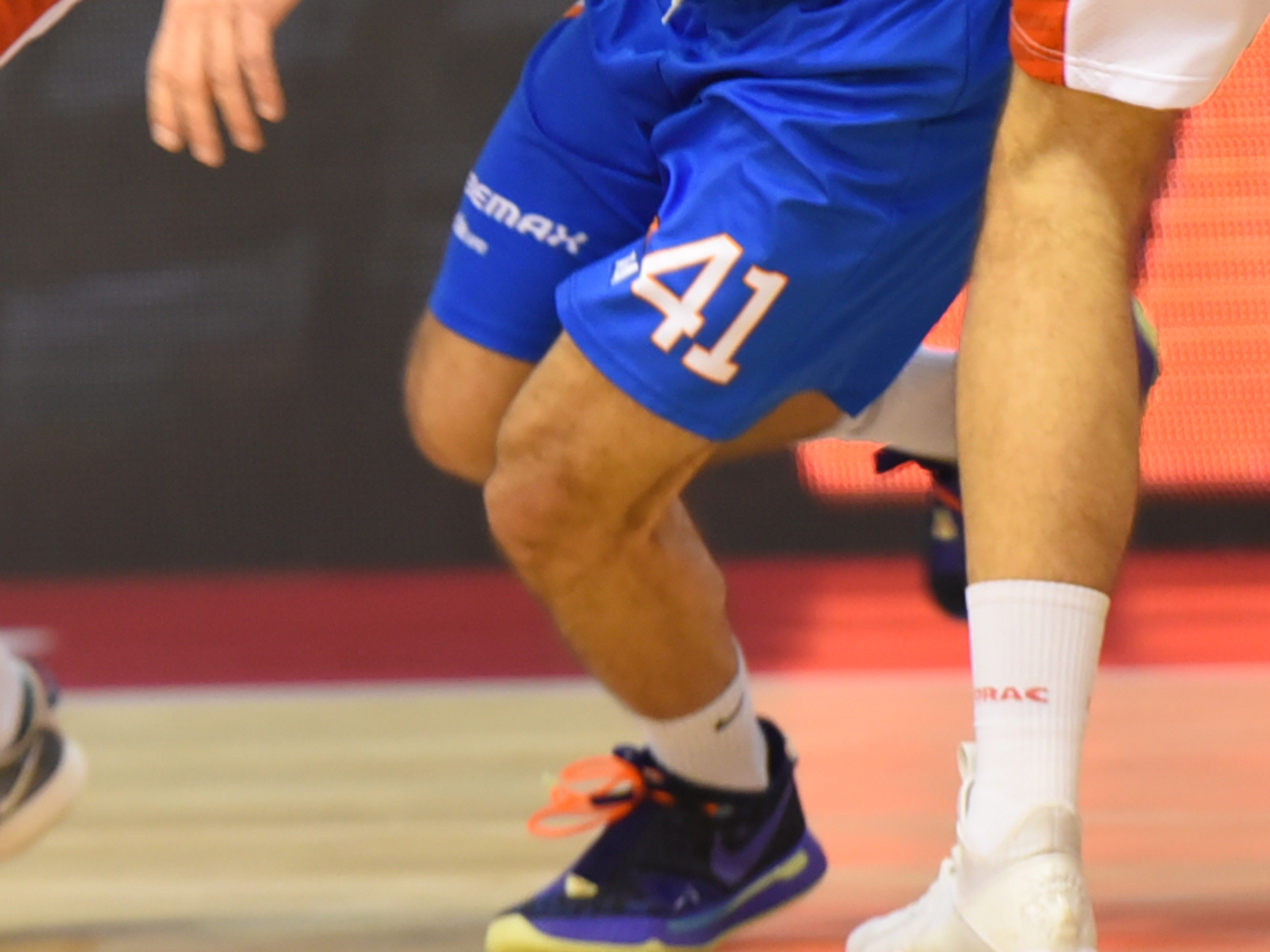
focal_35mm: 617
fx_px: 22631
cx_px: -57
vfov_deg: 2.4
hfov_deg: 3.2
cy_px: -165
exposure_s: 1/400
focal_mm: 200
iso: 2500
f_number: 3.2
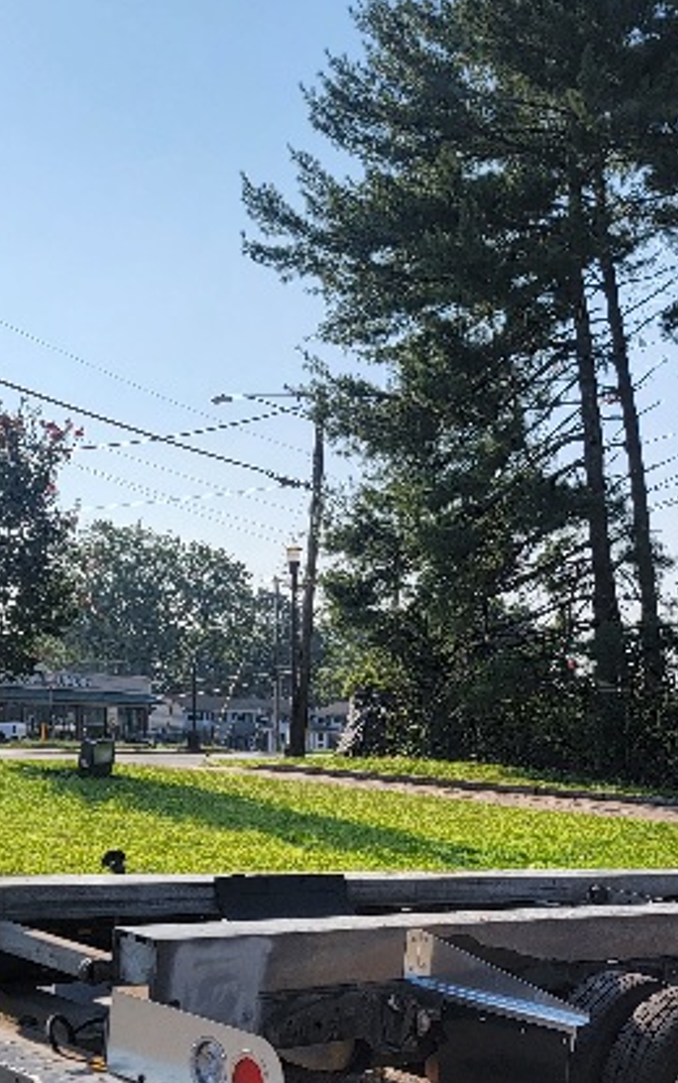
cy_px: 921
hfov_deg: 26.2
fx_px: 1446
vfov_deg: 38.9
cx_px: 480
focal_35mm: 49
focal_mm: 6.7
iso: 16
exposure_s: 1/1000
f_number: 1.8
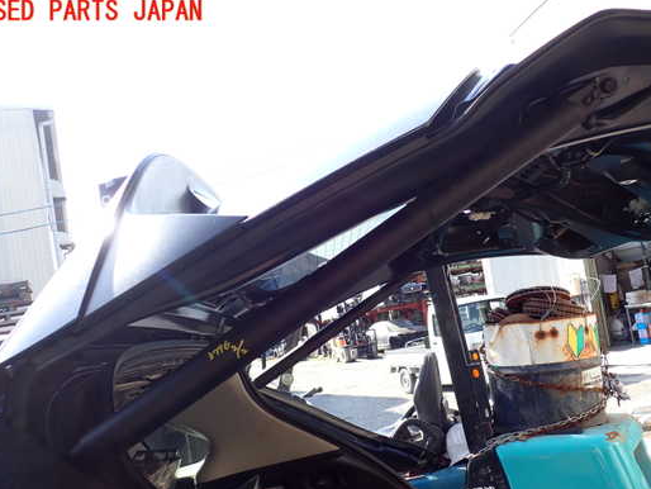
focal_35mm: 35
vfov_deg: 40.6
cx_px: 352
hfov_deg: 52.5
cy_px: 281
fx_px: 659
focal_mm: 5.4
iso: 100
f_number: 3.2
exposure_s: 1/200
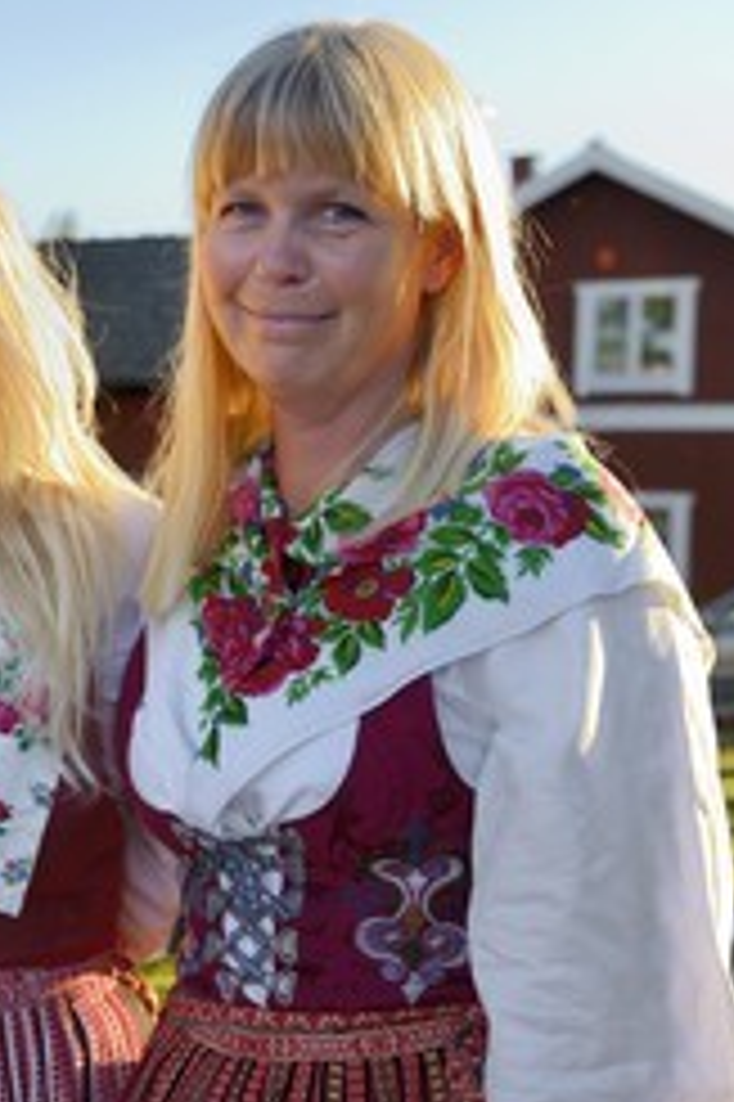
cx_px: -104
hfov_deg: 18.1
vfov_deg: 28.1
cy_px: 540
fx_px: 2205
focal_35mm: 72
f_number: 4.5
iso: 200
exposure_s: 1/250
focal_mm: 42
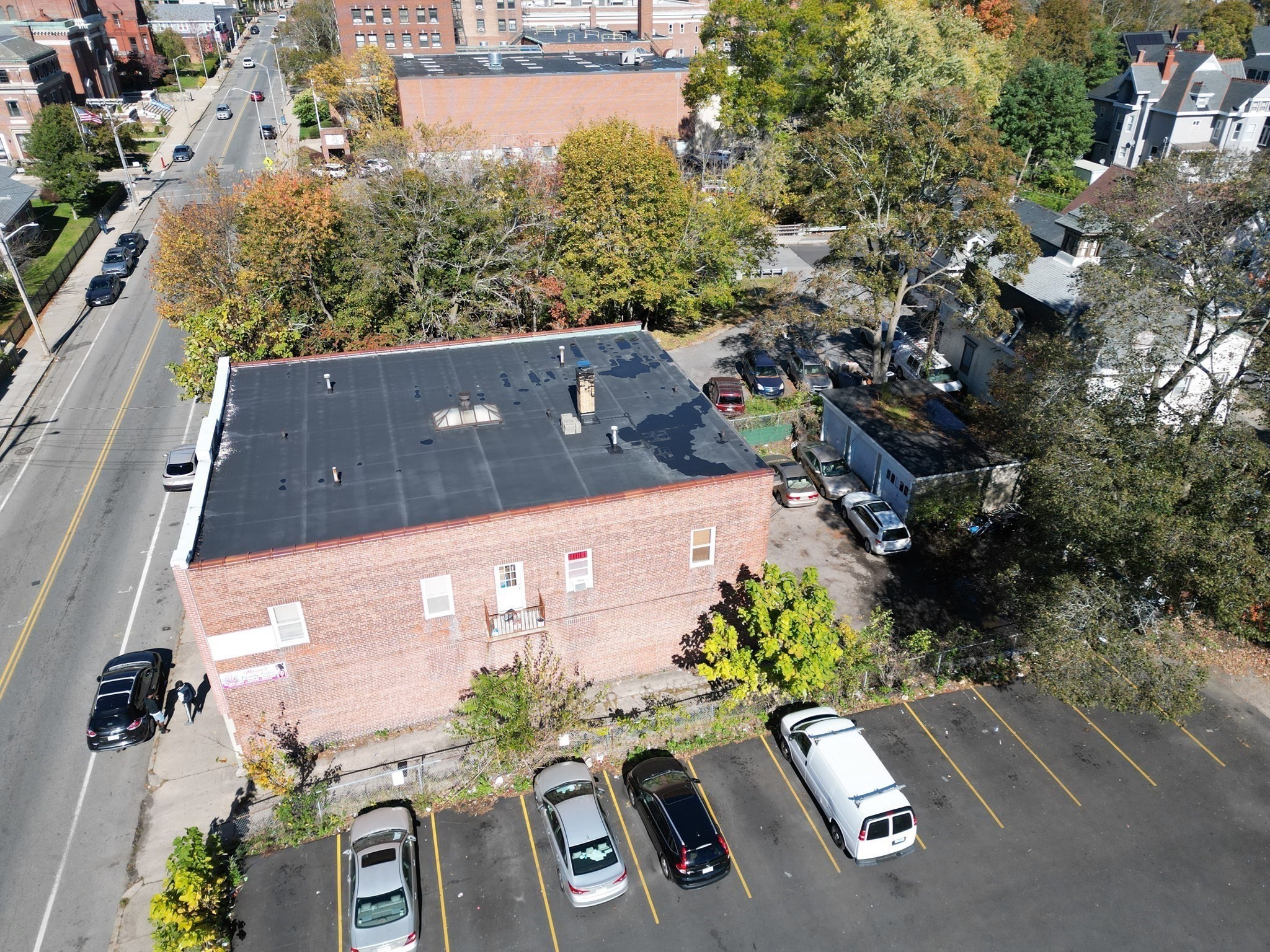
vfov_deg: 56.8
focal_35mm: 24
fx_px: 881
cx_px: 635
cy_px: 476
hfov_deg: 71.6
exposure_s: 1/2500
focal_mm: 6.72
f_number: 1.7
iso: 200
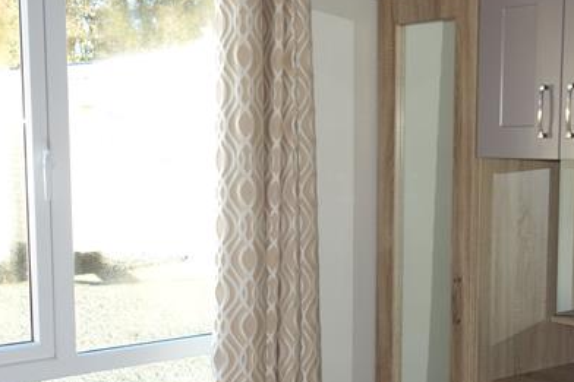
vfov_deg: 22.9
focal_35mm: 59
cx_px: 344
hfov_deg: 33.8
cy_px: 253
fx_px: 940
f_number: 2.5
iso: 125
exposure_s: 1/100
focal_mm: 12.18
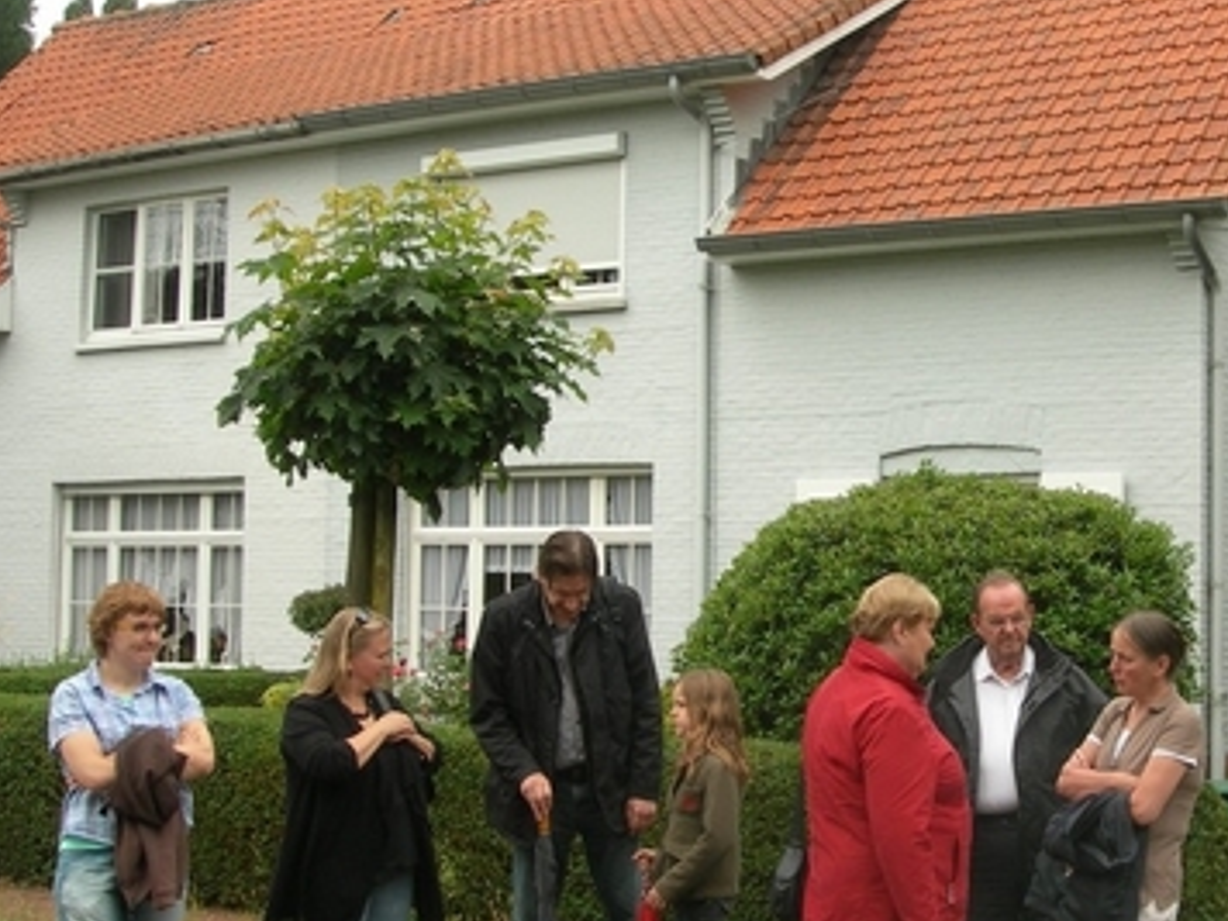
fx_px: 2270
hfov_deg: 29.8
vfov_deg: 22.9
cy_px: 535
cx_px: 924
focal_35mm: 64
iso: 50
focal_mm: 7.8
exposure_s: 1/141
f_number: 4.8
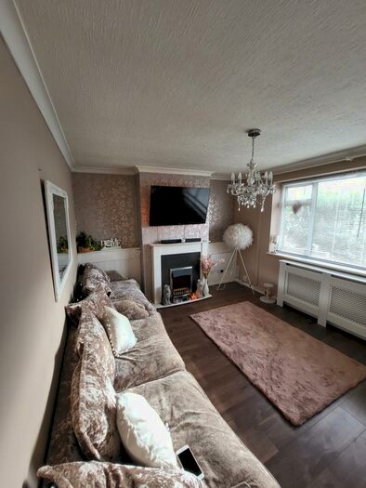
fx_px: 183
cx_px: 183
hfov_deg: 89.9
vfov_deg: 106.2
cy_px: 244
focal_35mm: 13
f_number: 2.2
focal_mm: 1.74
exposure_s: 1/50
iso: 125
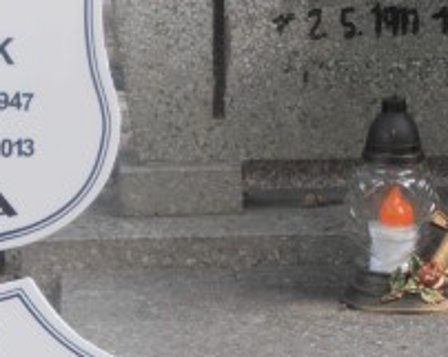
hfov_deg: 5.6
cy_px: 266
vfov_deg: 4.5
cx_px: -62
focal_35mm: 344
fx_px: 4555
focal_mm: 19.64
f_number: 5.5
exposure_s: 1/80
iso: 100
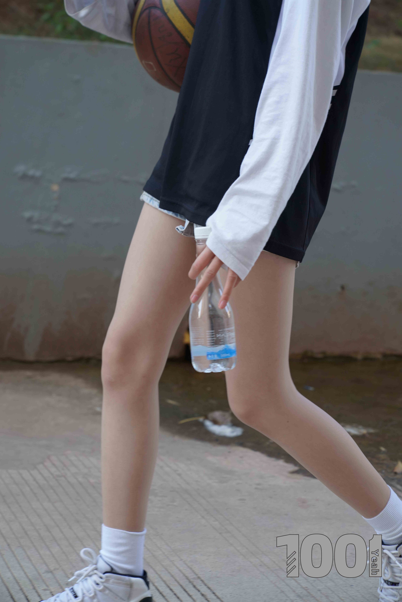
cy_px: 301
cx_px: 201
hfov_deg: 19.5
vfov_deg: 28.8
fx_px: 1172
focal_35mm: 70
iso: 640
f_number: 5
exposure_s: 1/320
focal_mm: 70
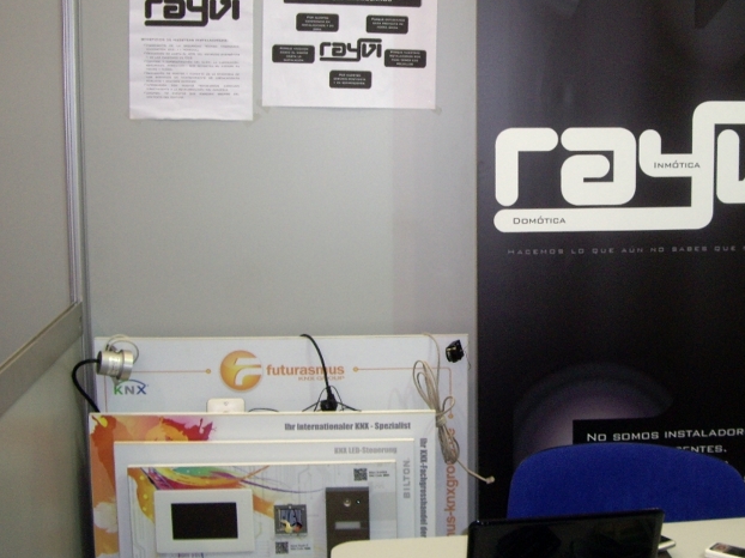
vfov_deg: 26.5
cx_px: 534
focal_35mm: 55
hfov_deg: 34.4
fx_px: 1183
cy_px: 207
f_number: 2.8
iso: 200
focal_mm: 7.9
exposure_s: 1/40
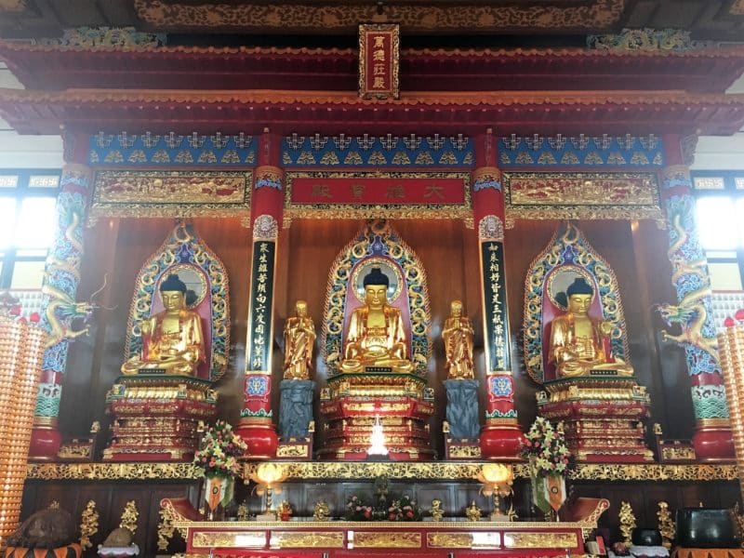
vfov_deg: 48.2
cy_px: 279
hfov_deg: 61.7
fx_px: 623
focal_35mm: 29
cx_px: 372
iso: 250
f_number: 2.2
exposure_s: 1/33
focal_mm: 4.15
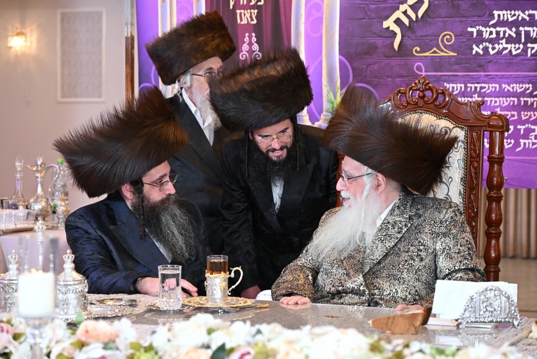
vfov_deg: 14.7
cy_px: 180
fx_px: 1387
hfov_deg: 21.9
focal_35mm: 93
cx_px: 268
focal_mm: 93
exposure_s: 1/125
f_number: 5
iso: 1000
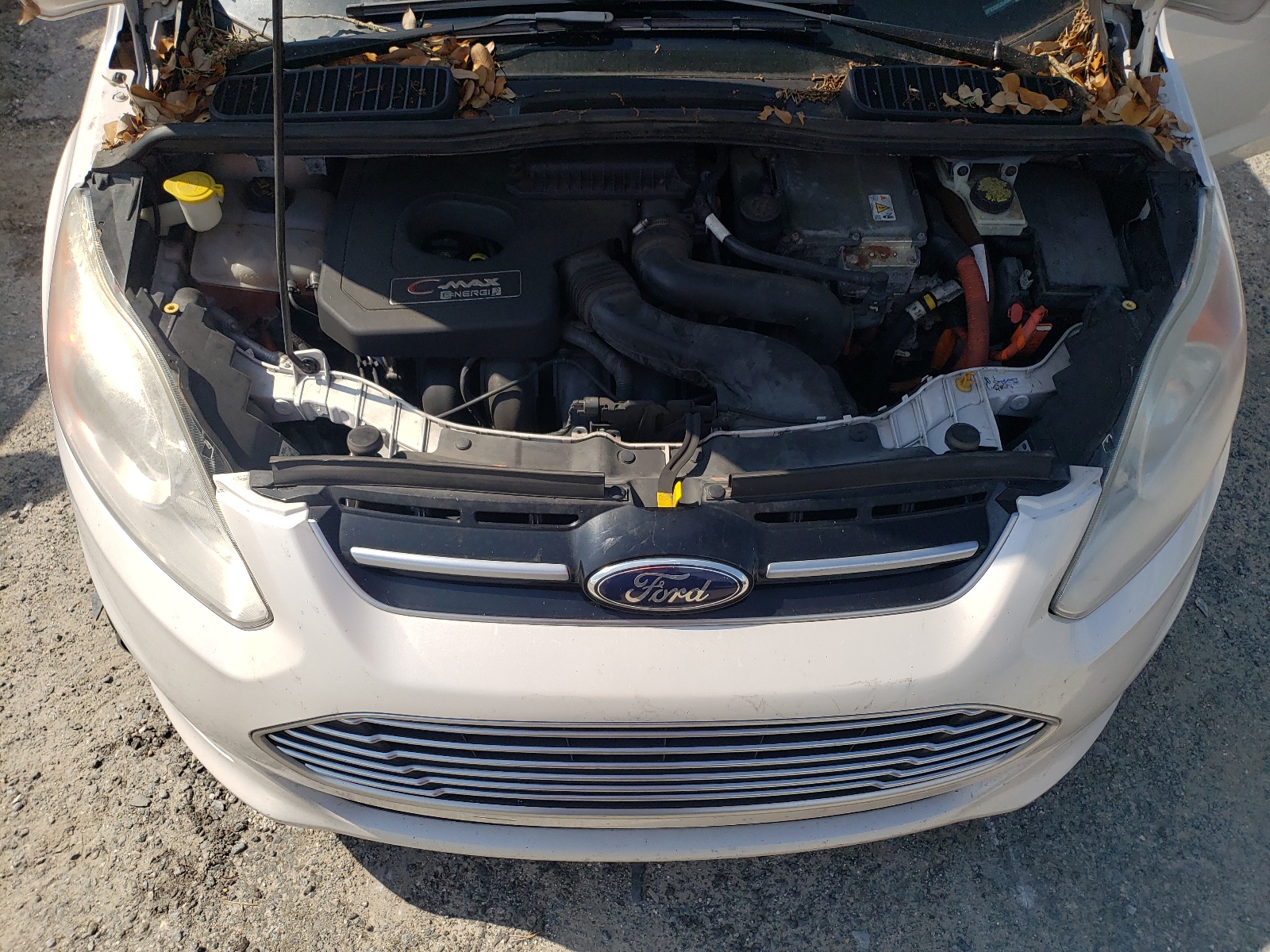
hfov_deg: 67.3
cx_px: 635
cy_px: 476
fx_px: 954
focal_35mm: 26
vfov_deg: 53.1
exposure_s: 1/3333
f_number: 1.5
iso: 50
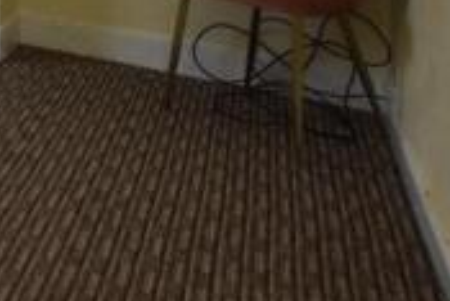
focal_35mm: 56
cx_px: -310
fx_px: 701
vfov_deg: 18.9
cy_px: -235
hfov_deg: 23.5
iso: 400
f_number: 5
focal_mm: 10
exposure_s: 1/100
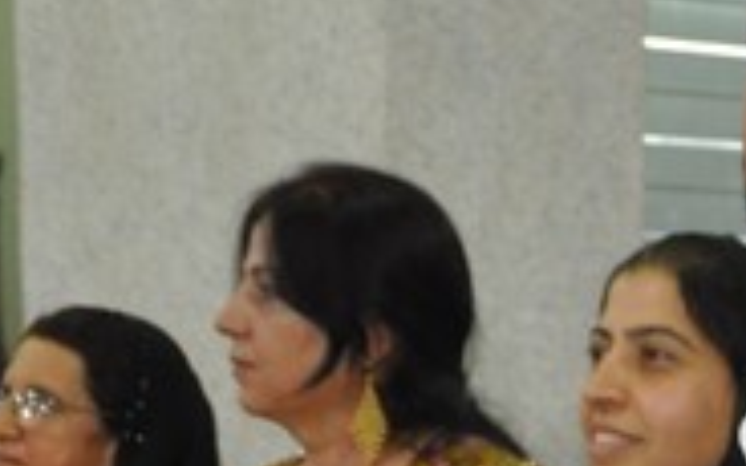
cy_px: 650
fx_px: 3538
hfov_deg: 11.5
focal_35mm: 174
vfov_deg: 7.4
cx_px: 1123
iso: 1250
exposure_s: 1/60
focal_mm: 30
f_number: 4.5
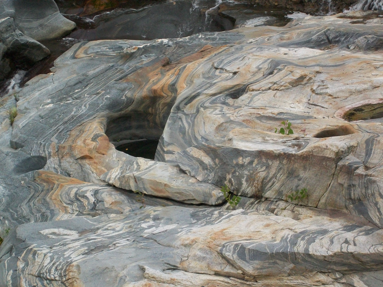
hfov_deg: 18.2
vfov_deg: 13.7
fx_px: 1195
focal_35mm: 108
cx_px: 192
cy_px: 144
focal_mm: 18
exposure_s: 1/125
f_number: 4.8
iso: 150
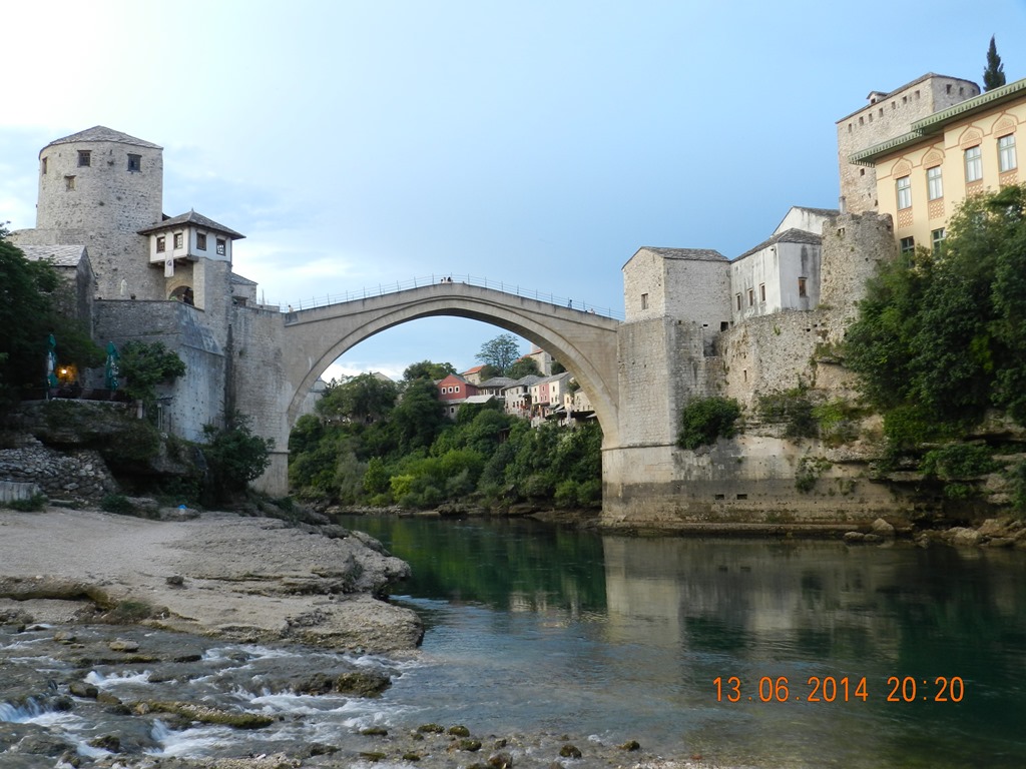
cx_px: 513
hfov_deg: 56.8
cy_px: 384
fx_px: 948
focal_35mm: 32
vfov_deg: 44.2
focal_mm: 5.6
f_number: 3.7
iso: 200
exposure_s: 1/25
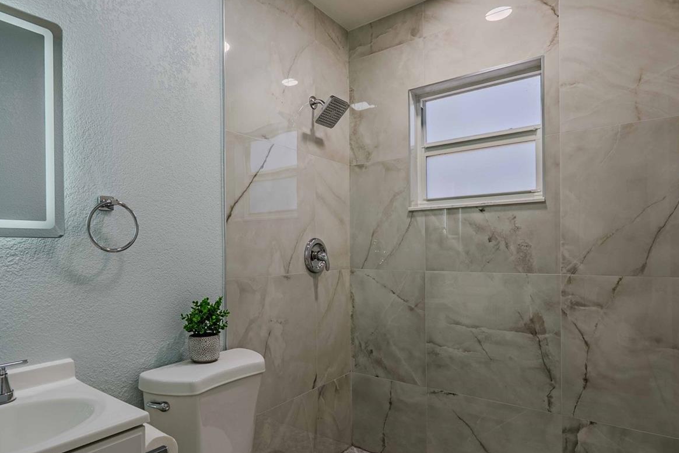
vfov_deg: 55.6
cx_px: 313
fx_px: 428
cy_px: 250
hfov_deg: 76.7
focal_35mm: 23
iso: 320
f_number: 8
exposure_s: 1/50
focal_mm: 16.5
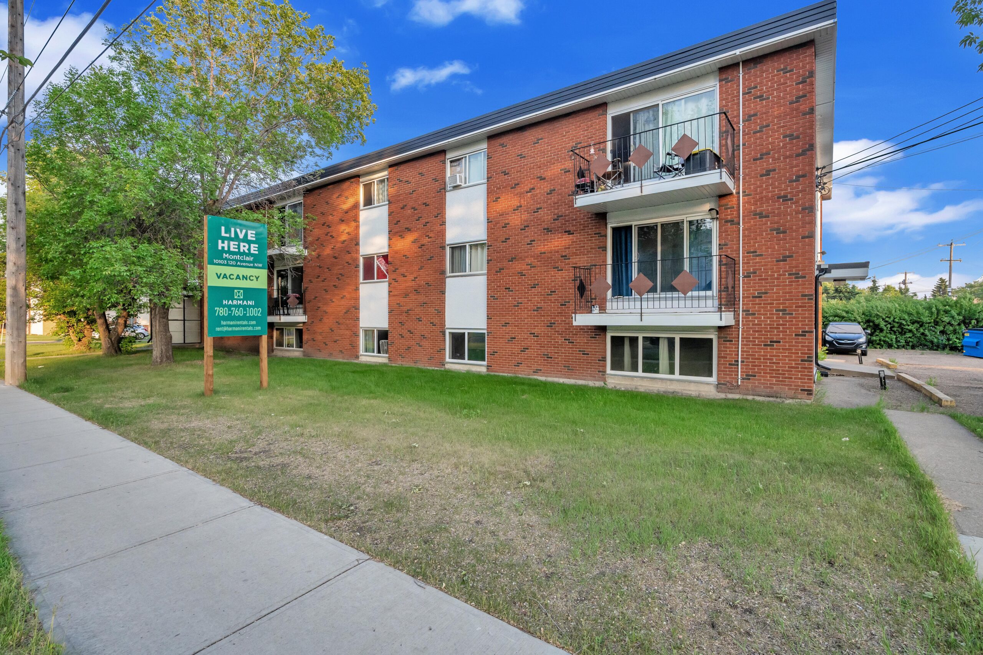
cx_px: 492
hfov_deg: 95.0
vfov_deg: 72.1
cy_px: 328
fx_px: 451
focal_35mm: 16
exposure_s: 1/200
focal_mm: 11
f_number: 5.6
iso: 800
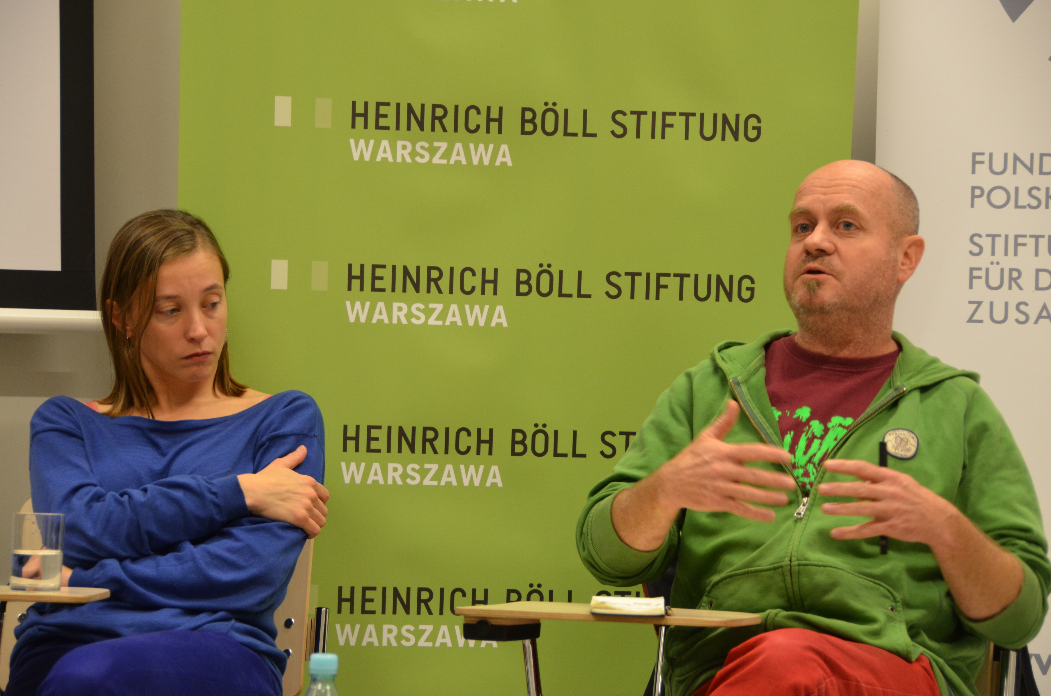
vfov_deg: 11.1
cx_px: 526
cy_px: 348
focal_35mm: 123
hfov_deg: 16.7
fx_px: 3583
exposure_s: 1/40
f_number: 5
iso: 800
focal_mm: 82
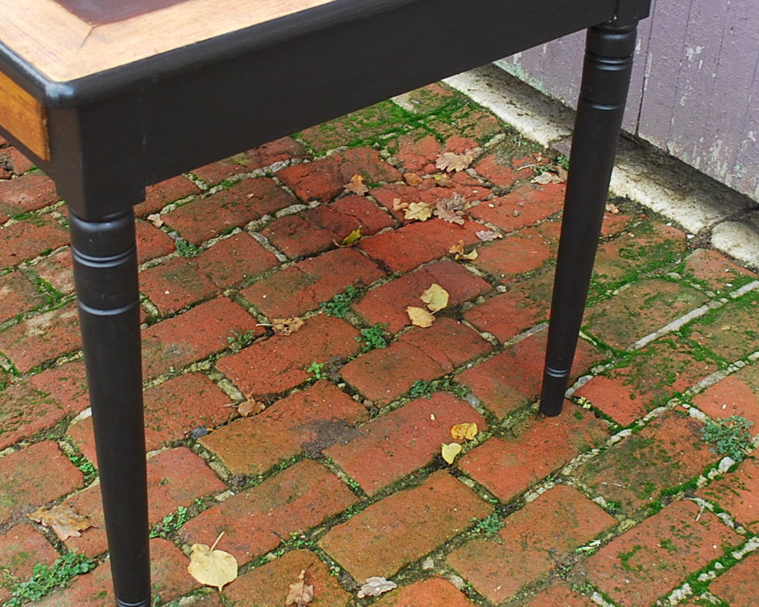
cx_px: 388
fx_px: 1437
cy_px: 244
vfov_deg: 23.8
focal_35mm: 64
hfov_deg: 29.6
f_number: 4
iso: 200
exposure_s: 1/60
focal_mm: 22
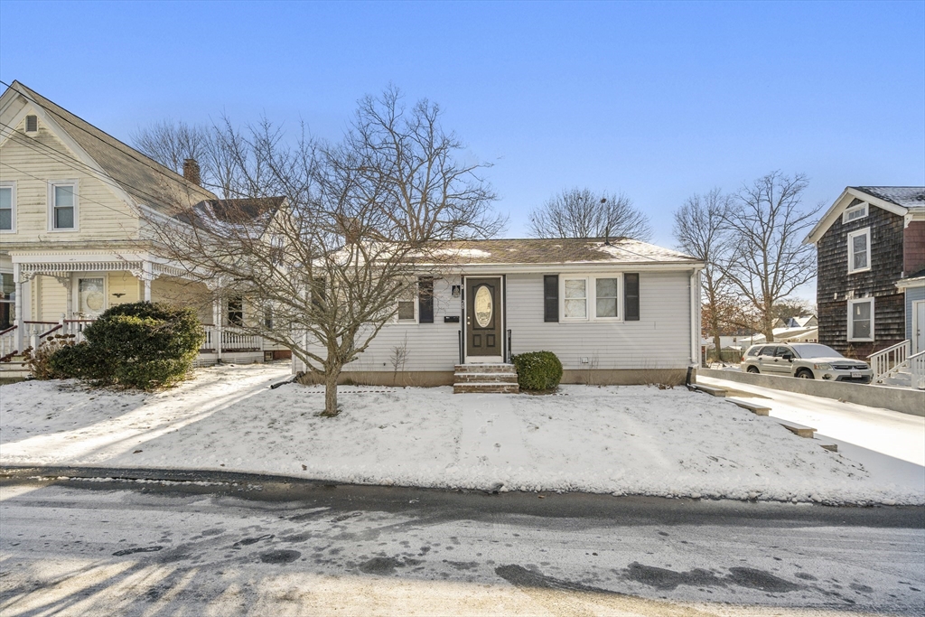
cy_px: 308
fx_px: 411
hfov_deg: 96.7
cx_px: 462
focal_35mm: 16
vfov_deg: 73.8
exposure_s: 1/1000
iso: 320
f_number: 7.1
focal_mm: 16
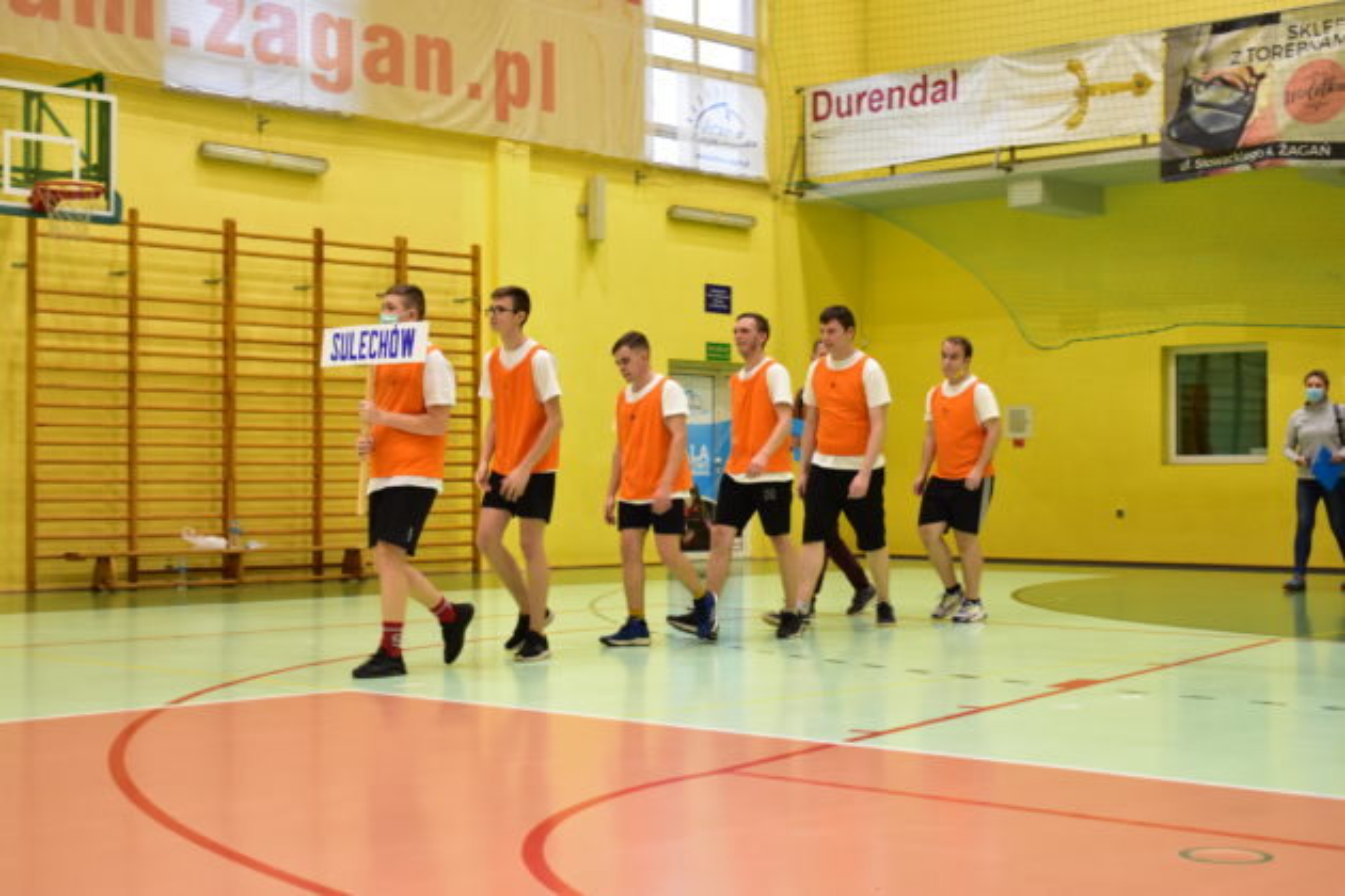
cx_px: 672
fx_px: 2017
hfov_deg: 36.9
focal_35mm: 54
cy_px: 448
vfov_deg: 25.1
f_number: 4.8
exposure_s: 1/80
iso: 2000
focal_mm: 36
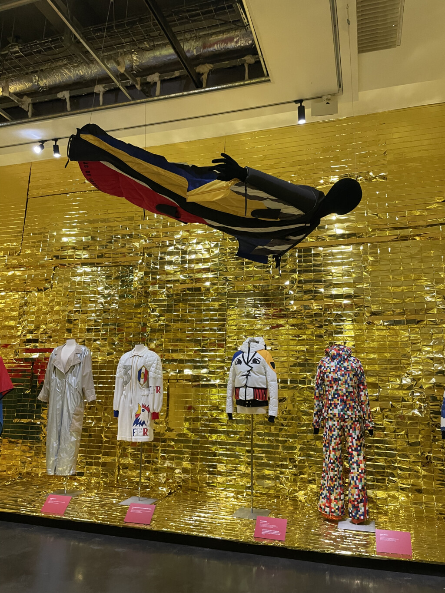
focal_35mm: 26
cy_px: 296
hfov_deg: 53.1
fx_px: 446
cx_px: 222
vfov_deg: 67.3
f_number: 1.6
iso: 320
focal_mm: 4.2
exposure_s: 1/50
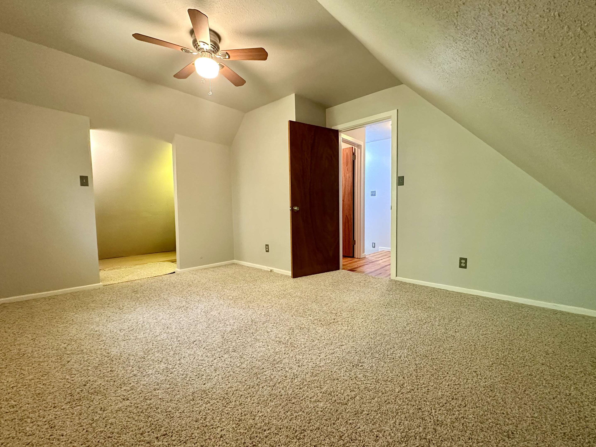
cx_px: 306
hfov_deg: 98.2
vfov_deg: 81.7
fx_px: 258
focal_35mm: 15
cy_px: 229
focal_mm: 2.22
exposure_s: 1/60
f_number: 2.2
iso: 500
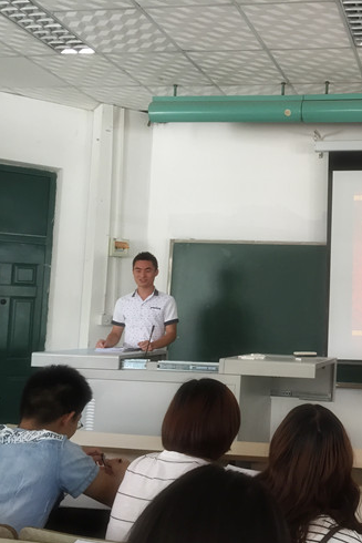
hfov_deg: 30.3
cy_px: 273
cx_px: 366
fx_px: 618
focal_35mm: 41
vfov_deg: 47.4
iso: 80
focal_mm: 4.15
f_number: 2.2
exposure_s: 1/30
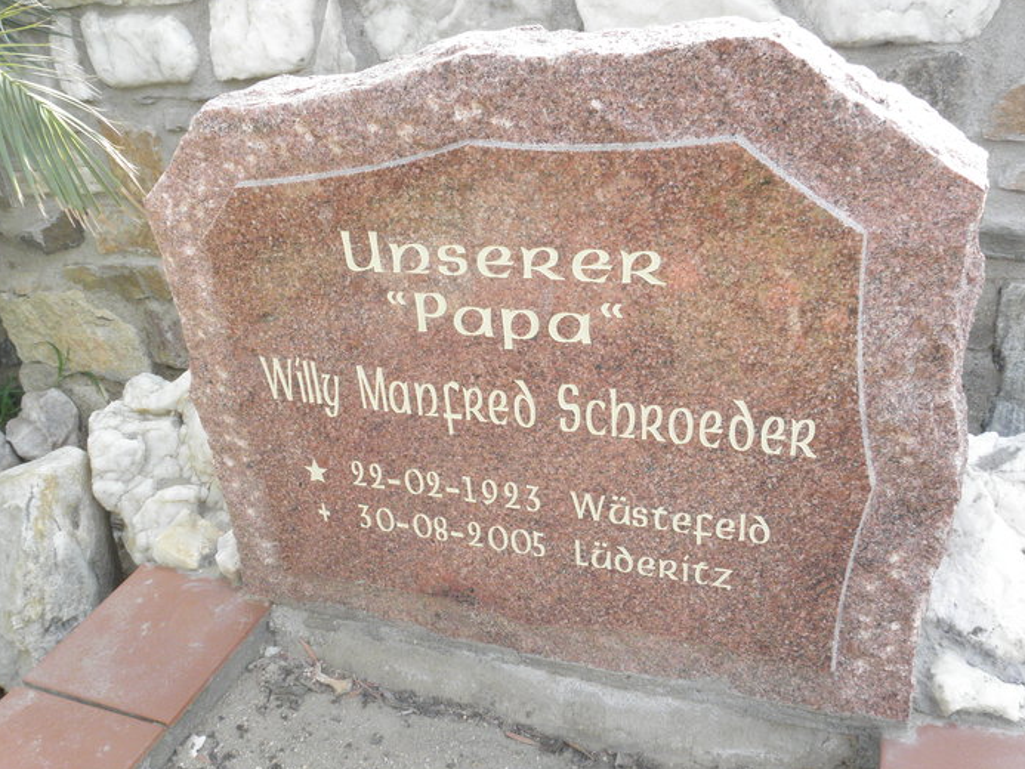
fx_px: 888
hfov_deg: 59.9
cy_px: 379
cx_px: 484
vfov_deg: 46.8
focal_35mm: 30
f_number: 5.6
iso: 200
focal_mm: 4.6
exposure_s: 1/125
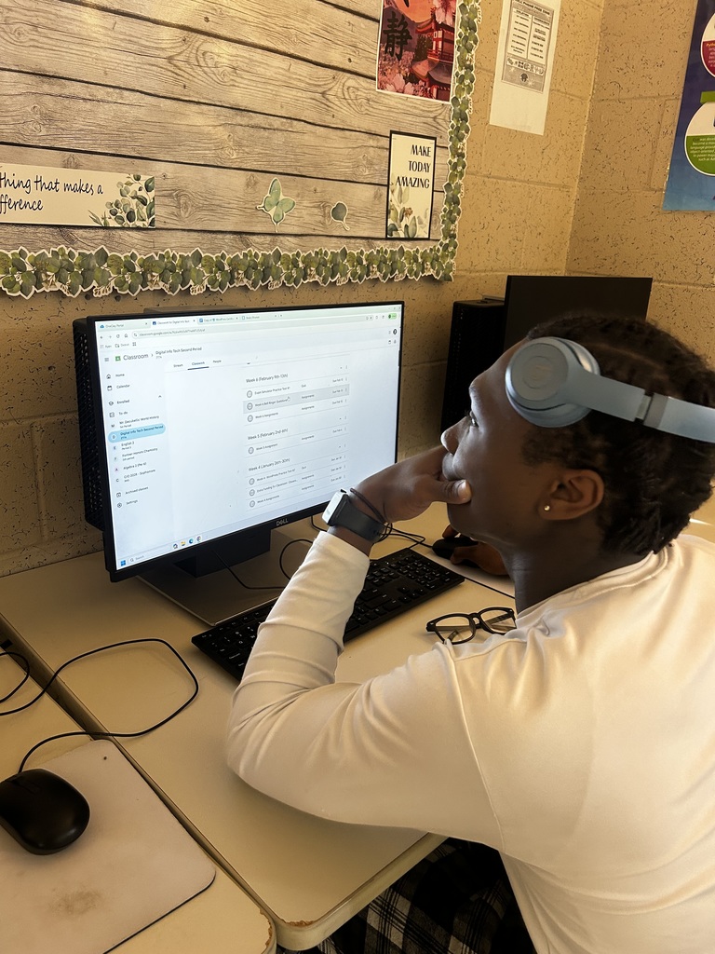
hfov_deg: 53.1
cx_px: 358
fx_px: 716
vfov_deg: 67.3
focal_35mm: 26
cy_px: 477
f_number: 1.5
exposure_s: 1/60
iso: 160
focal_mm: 5.7
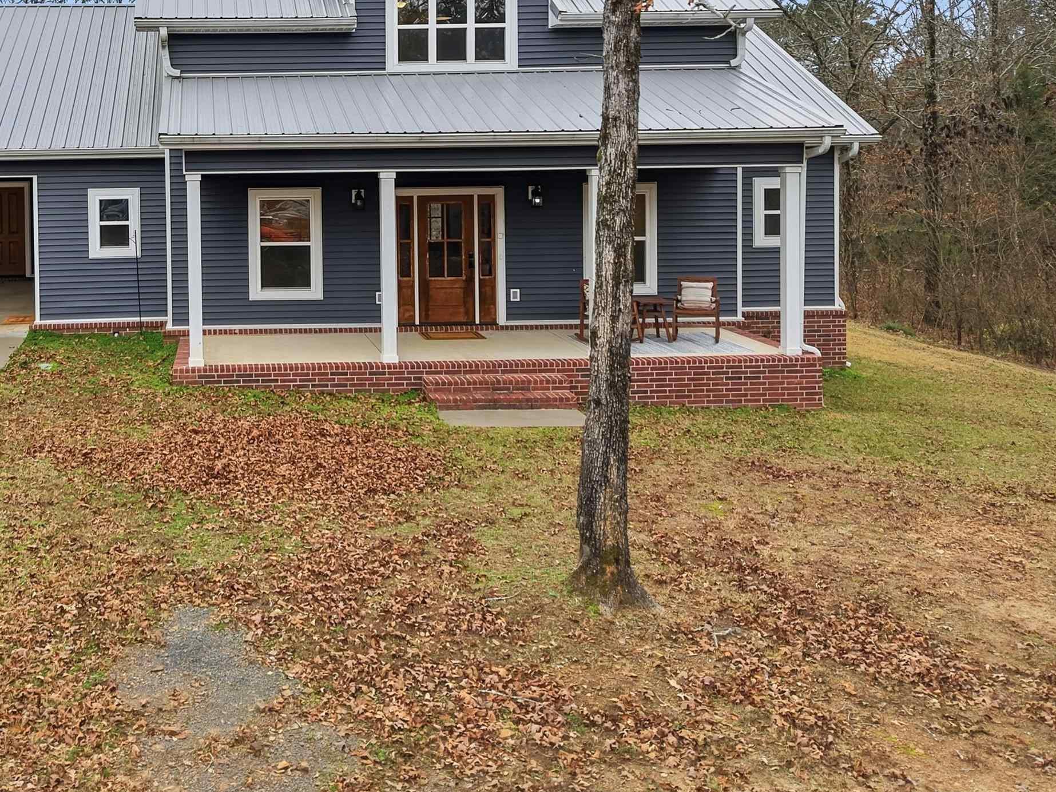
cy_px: 176
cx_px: 236
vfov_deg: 35.8
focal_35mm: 39
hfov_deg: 45.8
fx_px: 1190
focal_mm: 8.7
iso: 150
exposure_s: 1/1600
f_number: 1.8
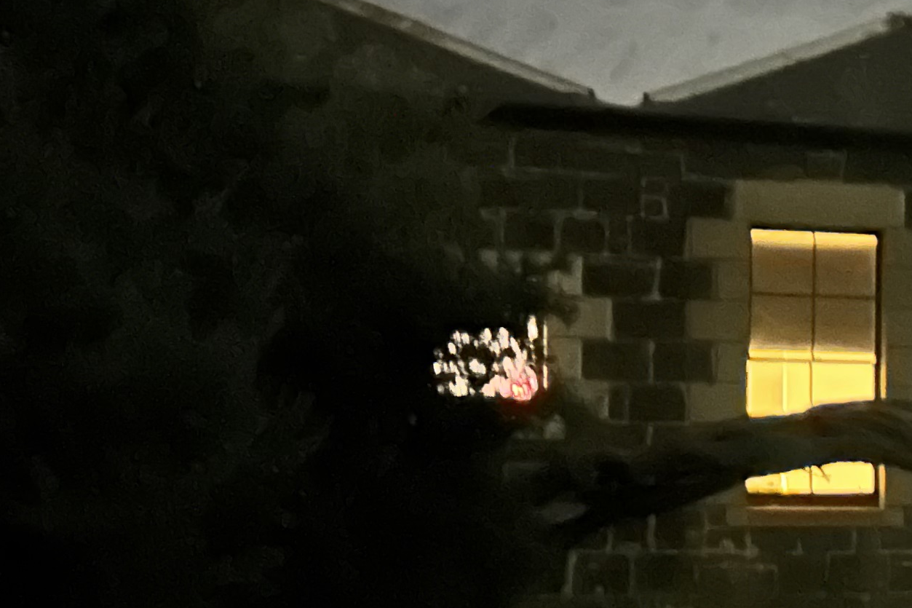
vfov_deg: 15.6
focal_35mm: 87
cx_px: 913
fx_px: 2204
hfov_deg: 22.5
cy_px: 438
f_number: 1.5
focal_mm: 5.7
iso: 8000
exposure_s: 1/2
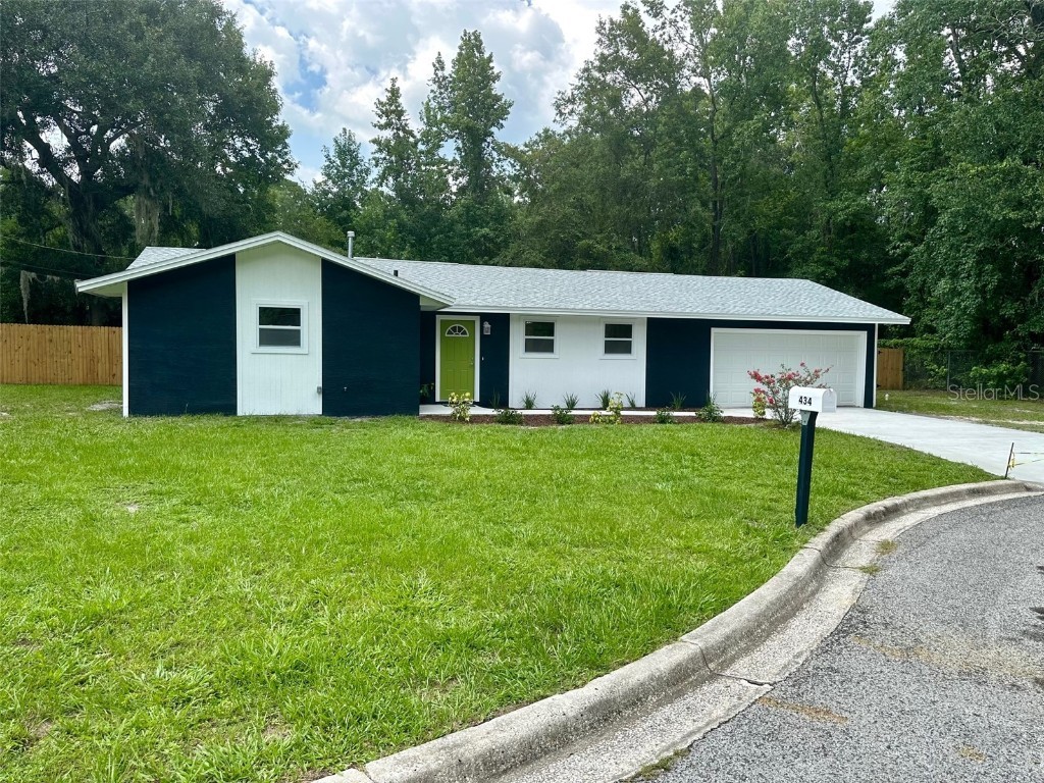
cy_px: 392
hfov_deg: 71.6
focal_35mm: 24
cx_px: 522
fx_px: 724
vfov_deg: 56.8
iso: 80
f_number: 1.78
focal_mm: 6.86
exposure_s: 1/1289
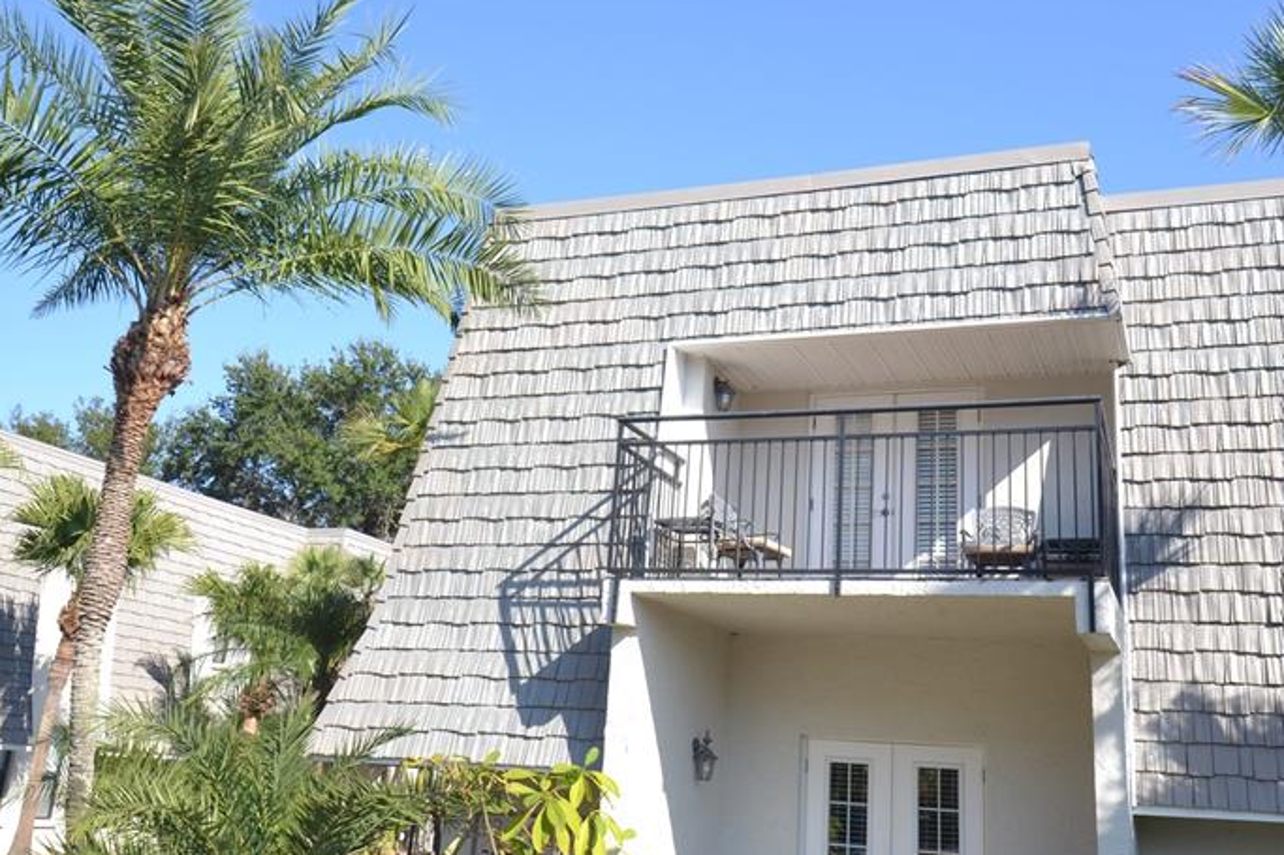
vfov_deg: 36.8
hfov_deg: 53.1
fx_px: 1284
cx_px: 688
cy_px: 404
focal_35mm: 36
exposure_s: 1/160
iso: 100
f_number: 6.3
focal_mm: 16
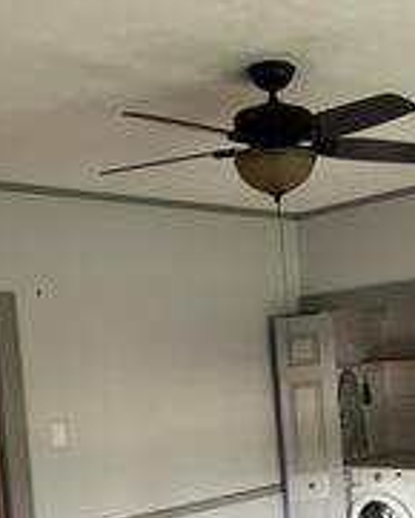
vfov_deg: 32.7
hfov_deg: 27.0
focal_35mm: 56
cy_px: 406
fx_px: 859
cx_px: 286
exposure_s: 1/60
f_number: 1.5
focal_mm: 5.7
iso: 200
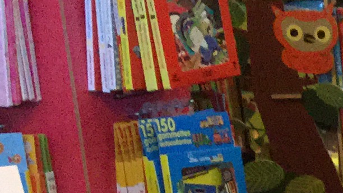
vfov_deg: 6.5
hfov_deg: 10.3
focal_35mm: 180
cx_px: 843
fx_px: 1637
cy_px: 390
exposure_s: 1/24
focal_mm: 3.3
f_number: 2.4
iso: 200
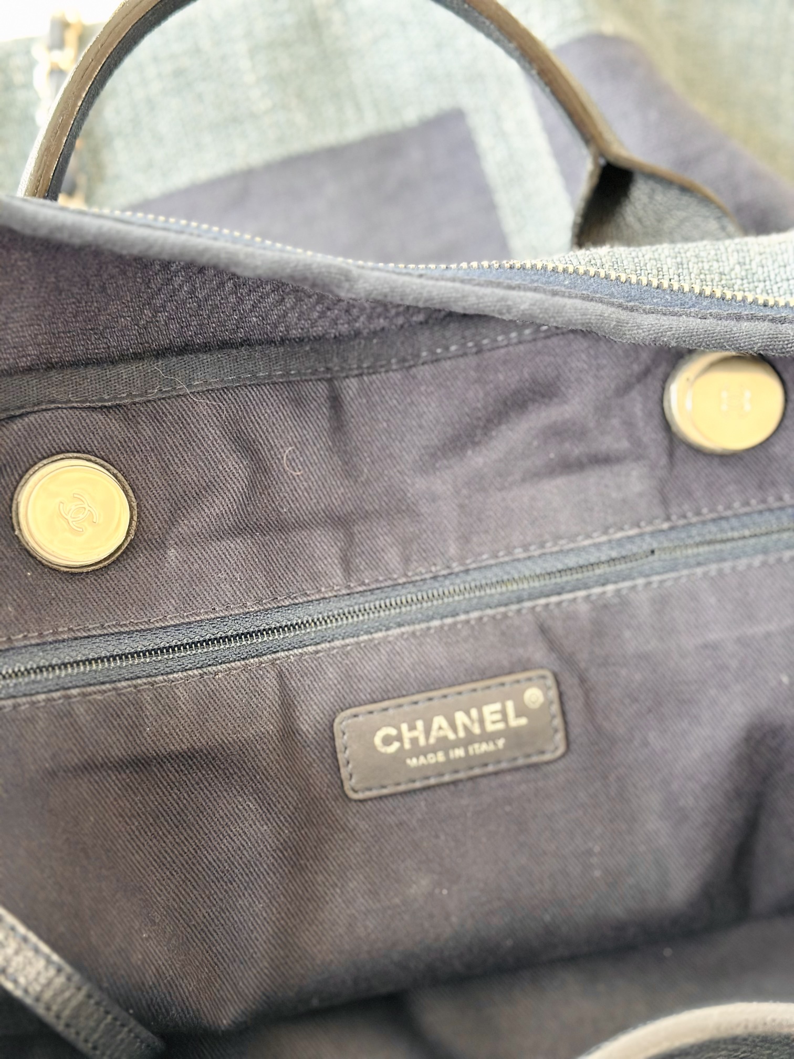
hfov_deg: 30.3
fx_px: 1468
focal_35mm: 48
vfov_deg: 39.7
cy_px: 530
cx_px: 397
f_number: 1.78
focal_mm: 6.86
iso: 320
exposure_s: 1/33
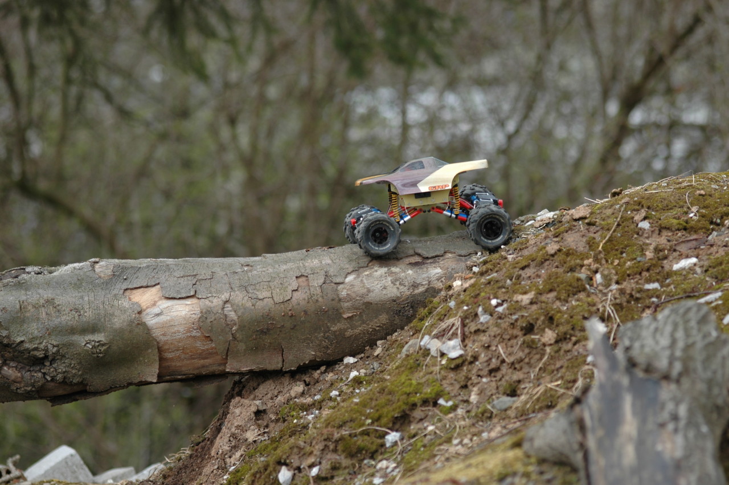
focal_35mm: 158
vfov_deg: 8.7
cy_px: 242
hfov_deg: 13.1
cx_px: 364
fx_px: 3186
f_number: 3.5
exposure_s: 1/200
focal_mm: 105
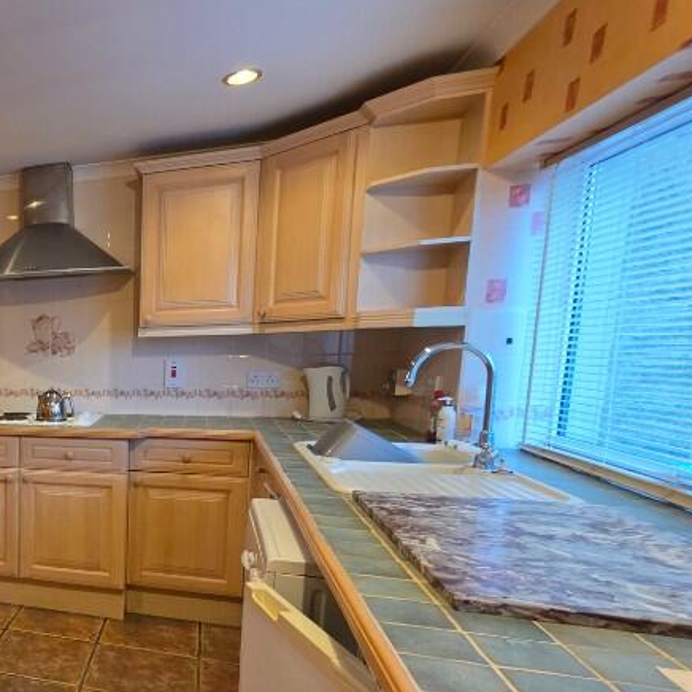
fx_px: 611
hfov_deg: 43.6
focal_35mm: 27
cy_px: 452
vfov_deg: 58.0
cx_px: -90
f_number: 1.9
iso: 250
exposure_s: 1/50
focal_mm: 2.2
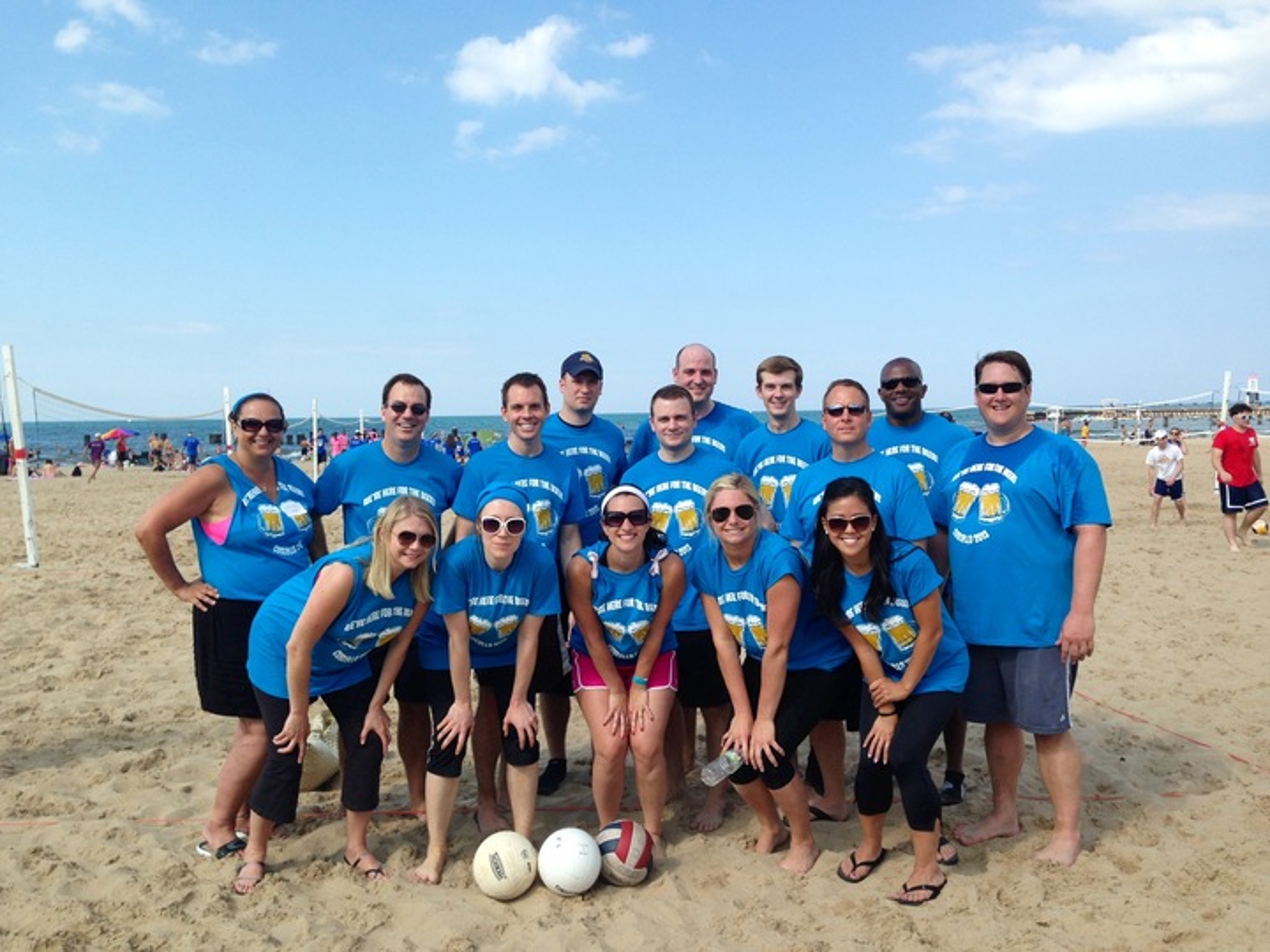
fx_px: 1211
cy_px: 476
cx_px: 635
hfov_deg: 55.4
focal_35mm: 33
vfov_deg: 42.9
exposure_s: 1/1004
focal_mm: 4.13
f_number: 2.4
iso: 50
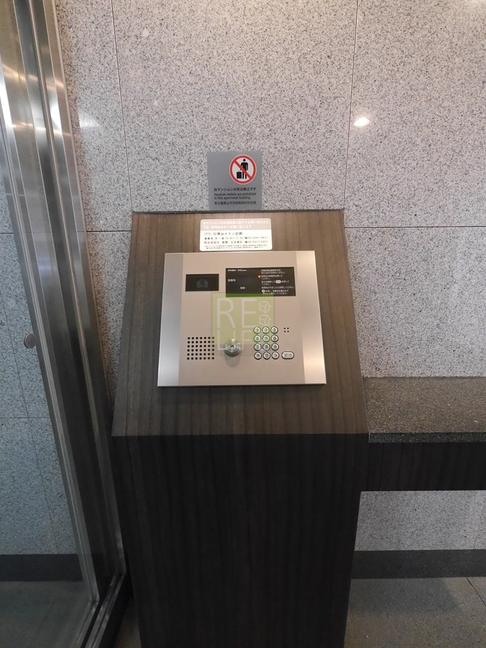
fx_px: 300
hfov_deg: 78.1
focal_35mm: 16
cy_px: 324
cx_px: 243
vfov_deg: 94.5
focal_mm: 8
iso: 3200
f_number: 4
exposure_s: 1/50
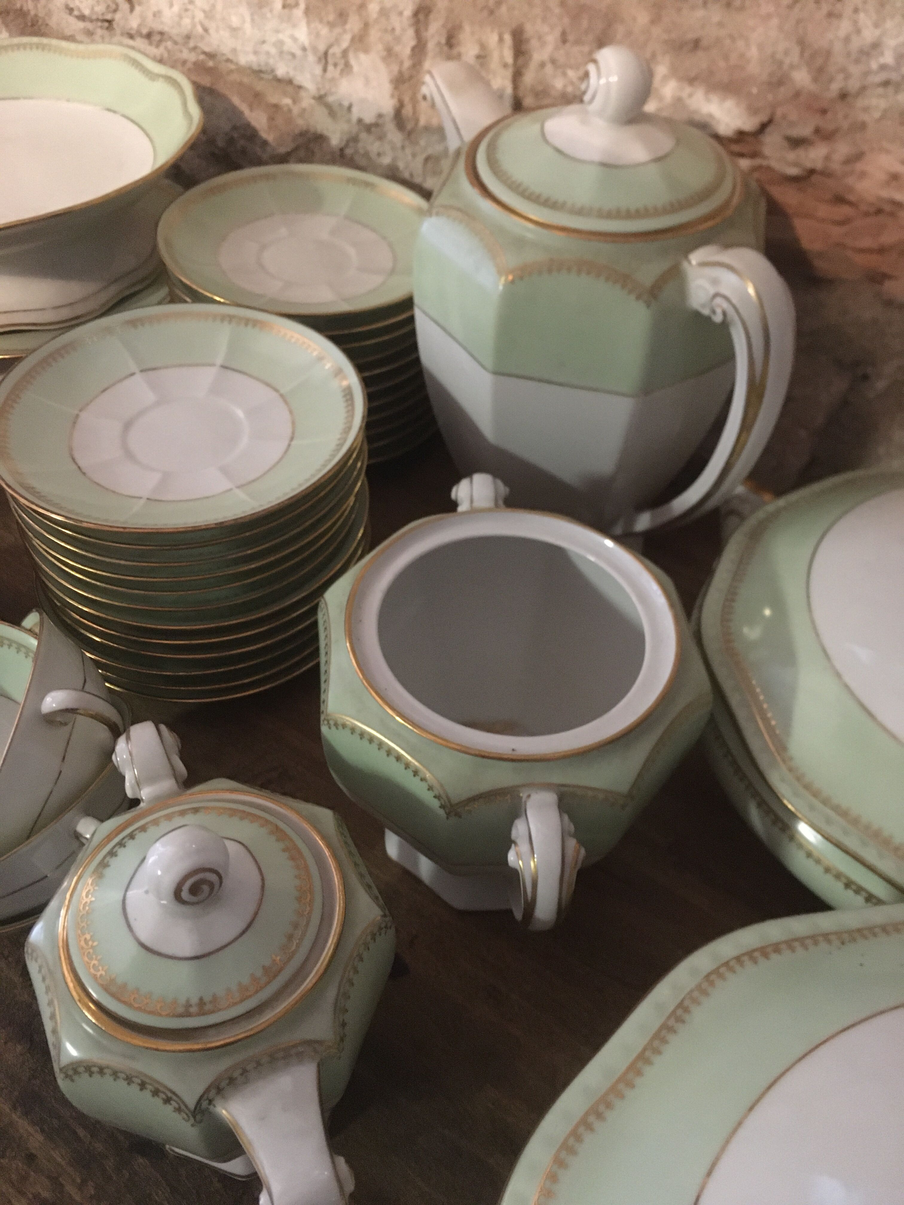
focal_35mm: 29
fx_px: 1010
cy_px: 602
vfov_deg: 61.7
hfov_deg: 48.2
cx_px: 452
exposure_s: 1/17
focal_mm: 4.15
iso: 500
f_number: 2.2
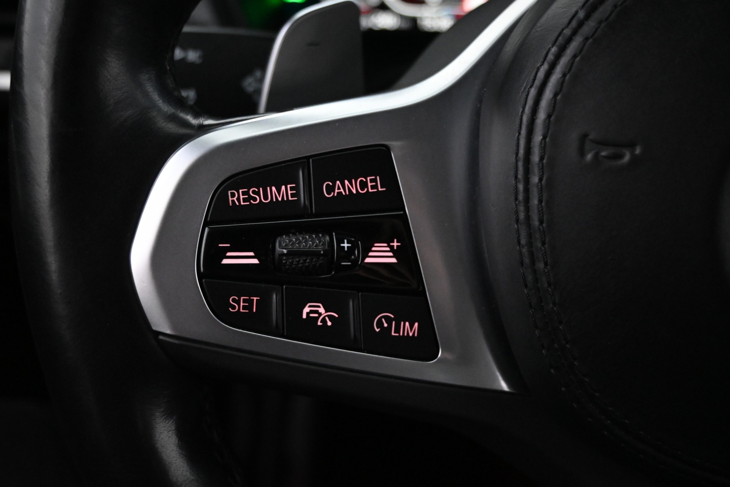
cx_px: 365
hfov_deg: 53.1
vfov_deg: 36.9
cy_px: 244
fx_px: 730
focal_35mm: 36
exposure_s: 1/40
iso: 5000
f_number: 4.2
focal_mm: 24
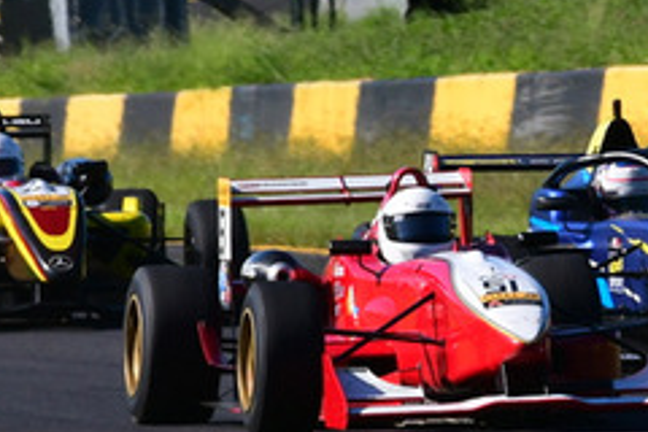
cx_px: 502
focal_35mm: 1698
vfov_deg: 0.8
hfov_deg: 1.2
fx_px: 30562
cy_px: 97
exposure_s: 1/640
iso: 500
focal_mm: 340
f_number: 13
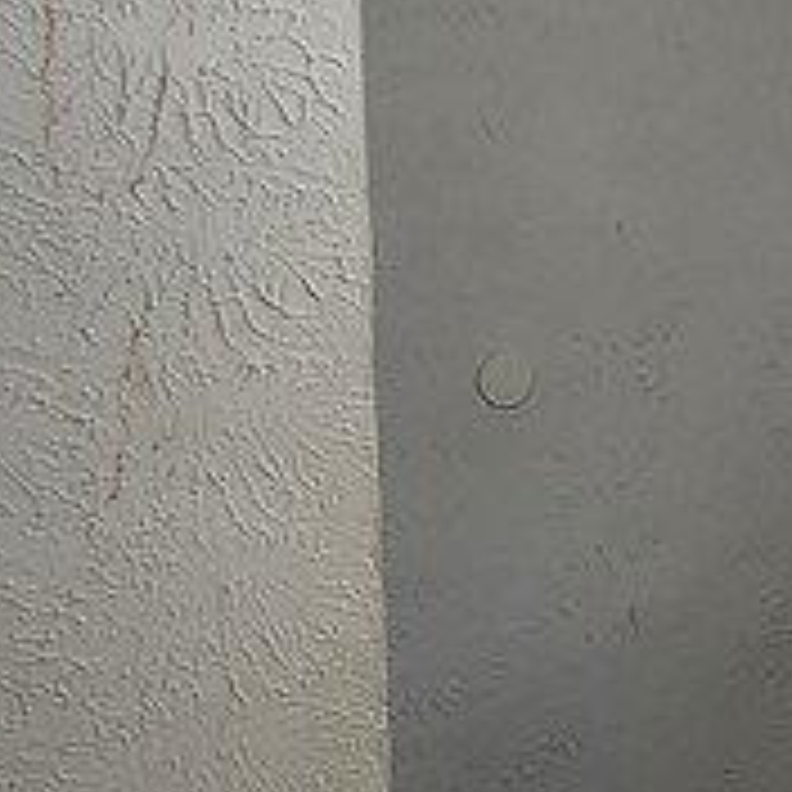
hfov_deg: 20.5
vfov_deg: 25.7
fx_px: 1734
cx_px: 1300
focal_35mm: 67
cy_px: 360
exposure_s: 1/60
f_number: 2.2
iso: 250
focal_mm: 2.2
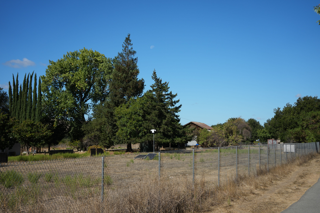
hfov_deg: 39.6
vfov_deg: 27.0
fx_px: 444
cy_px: 106
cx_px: 160
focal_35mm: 50
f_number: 4.5
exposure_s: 1/2500
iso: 250
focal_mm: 50
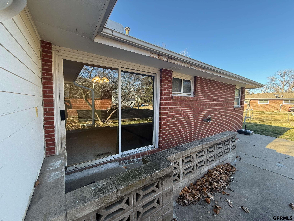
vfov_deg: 85.7
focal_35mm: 14
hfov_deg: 102.1
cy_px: 110
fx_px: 119
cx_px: 147
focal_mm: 2.22
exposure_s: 1/128
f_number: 2.2
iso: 64
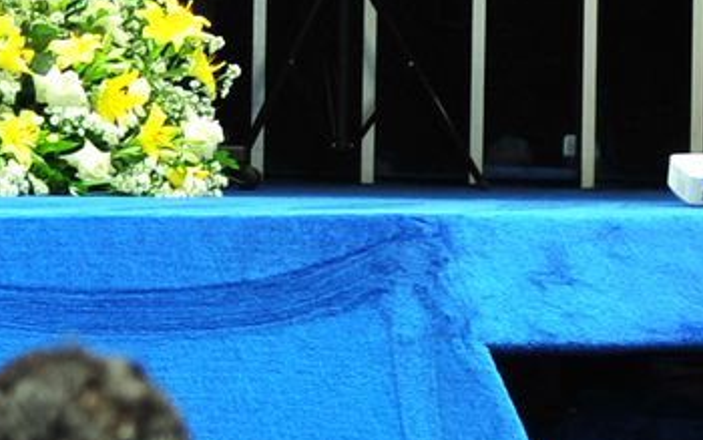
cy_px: 221
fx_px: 8318
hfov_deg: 4.8
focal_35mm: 434
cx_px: -195
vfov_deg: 3.0
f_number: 2.8
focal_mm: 70
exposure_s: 1/80
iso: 800
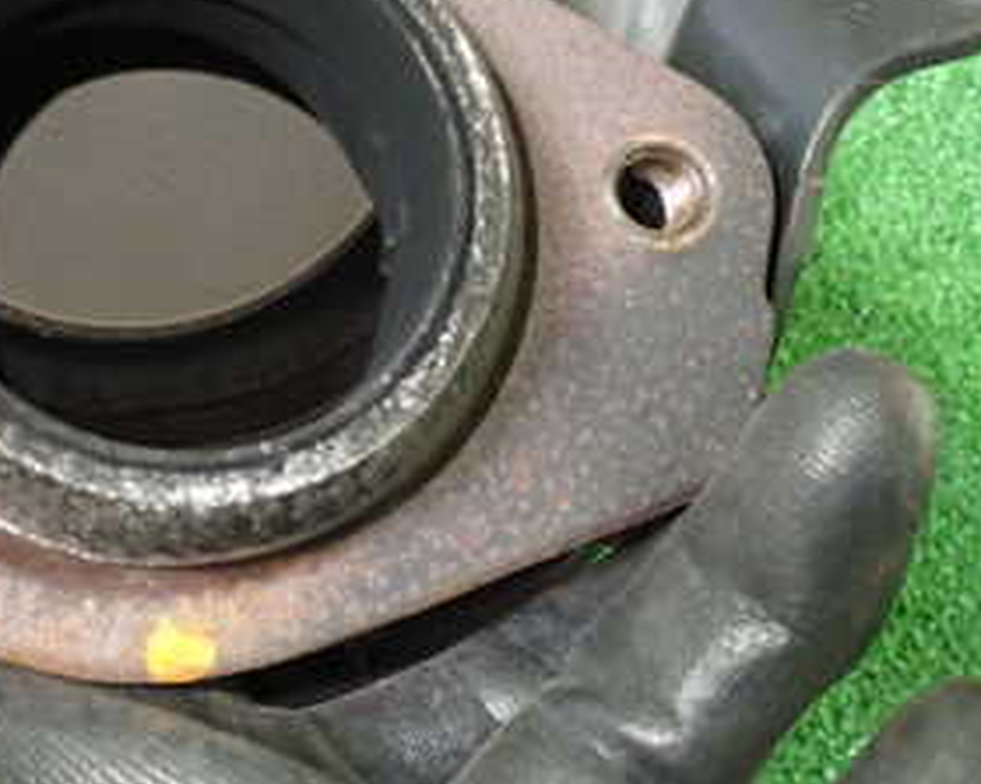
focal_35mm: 63
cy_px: 200
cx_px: 49
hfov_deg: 28.5
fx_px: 1828
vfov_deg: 24.0
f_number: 2.3
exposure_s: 1/30
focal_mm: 5.4
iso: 500
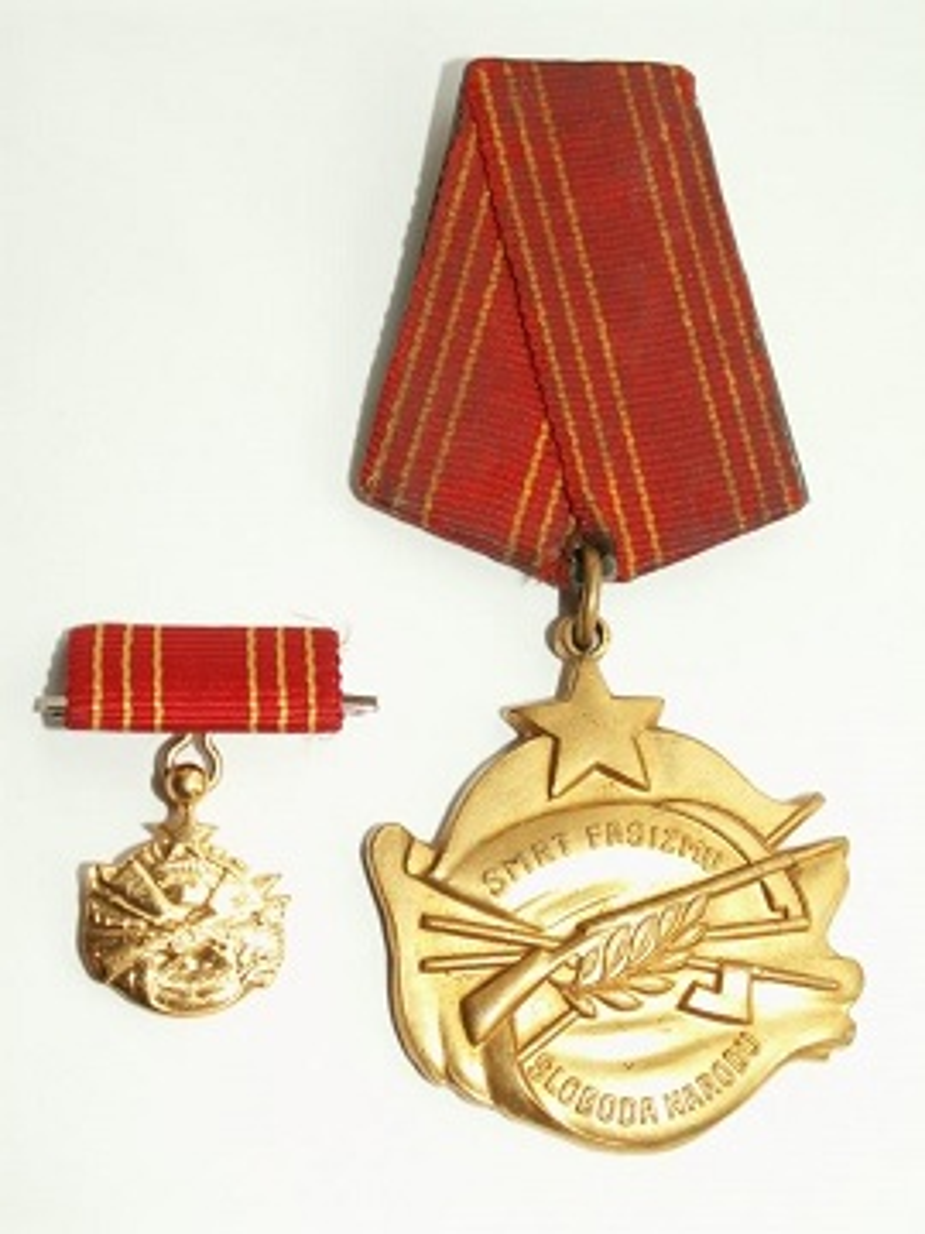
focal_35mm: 62
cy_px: 617
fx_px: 2209
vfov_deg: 31.2
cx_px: 462
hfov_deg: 23.7
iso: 50
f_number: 4
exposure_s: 1/40
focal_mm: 10.28
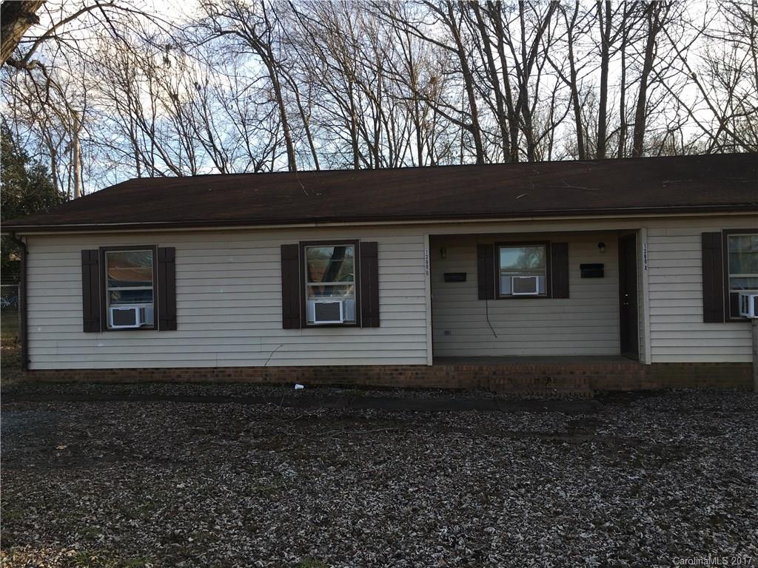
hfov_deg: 61.7
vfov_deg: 48.2
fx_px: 635
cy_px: 284
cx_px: 379
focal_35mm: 29
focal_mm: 4.15
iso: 25
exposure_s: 1/342
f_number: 2.2
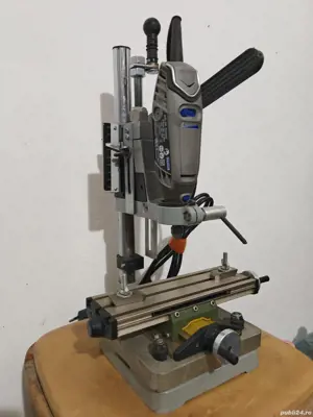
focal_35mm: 27
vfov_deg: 65.3
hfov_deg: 51.4
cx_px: 156
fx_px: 326
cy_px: 208
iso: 1000
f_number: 1.9
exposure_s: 1/33
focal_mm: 6.67
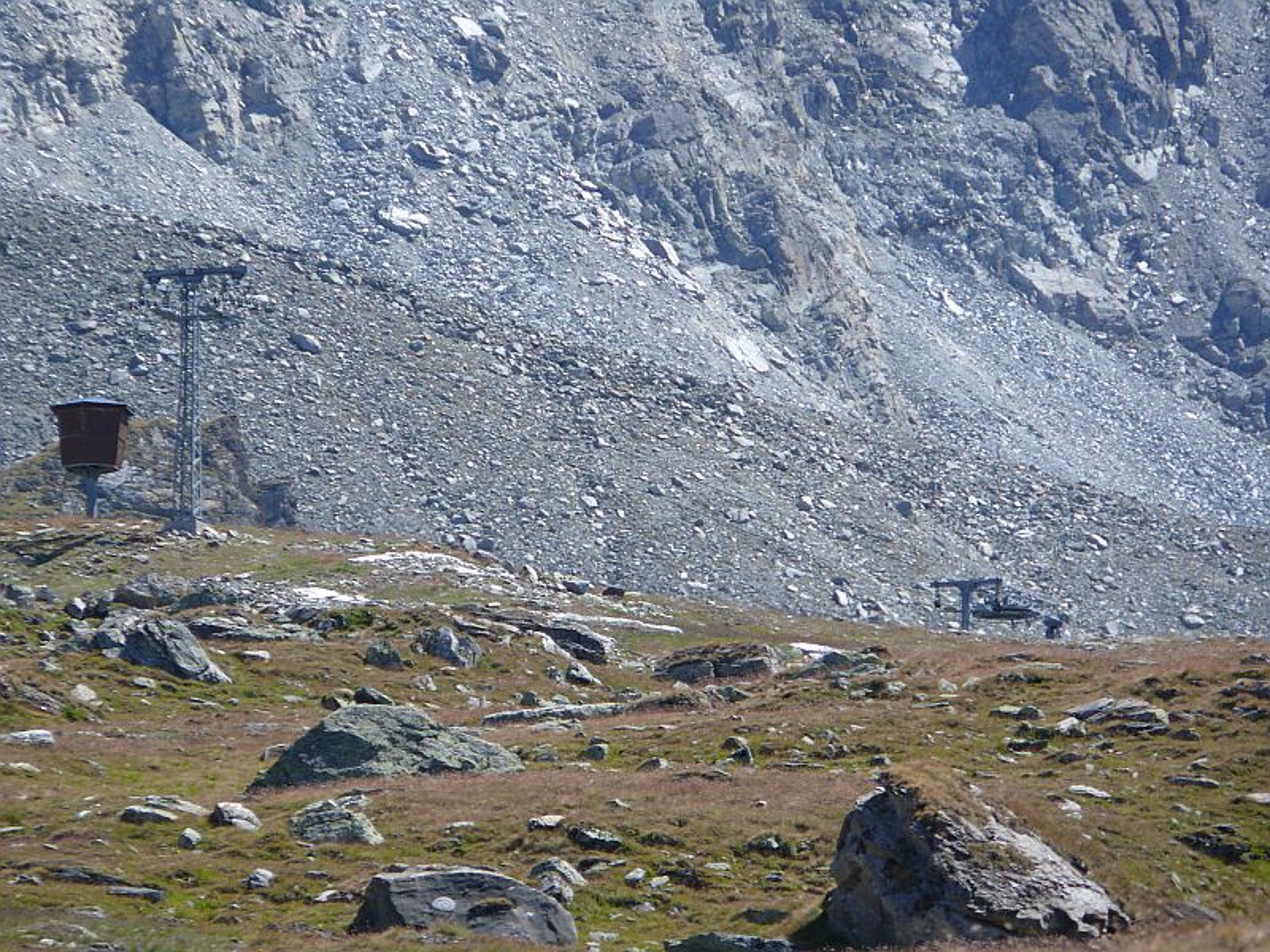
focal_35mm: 420
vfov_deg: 3.5
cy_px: 476
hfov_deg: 4.7
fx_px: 15409
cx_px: 635
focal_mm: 88.8
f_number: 5.6
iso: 100
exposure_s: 1/320
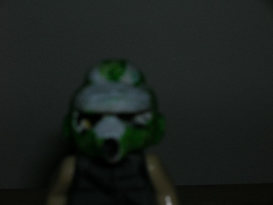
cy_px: 102
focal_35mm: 102
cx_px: 136
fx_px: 804
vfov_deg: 14.5
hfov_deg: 19.3
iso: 50
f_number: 8.2
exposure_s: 1/60.1
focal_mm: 17.1
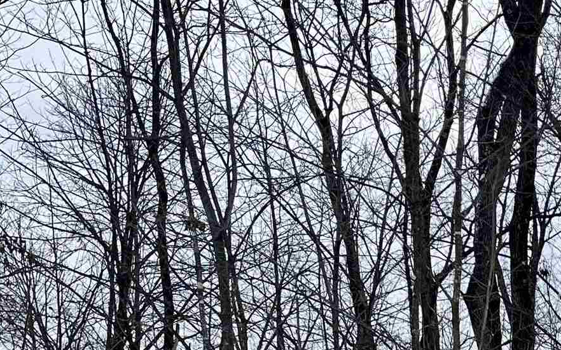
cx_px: 717
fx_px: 1468
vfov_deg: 12.2
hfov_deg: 20.0
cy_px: 689
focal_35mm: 96
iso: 50
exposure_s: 1/4310
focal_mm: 5.1
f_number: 1.6
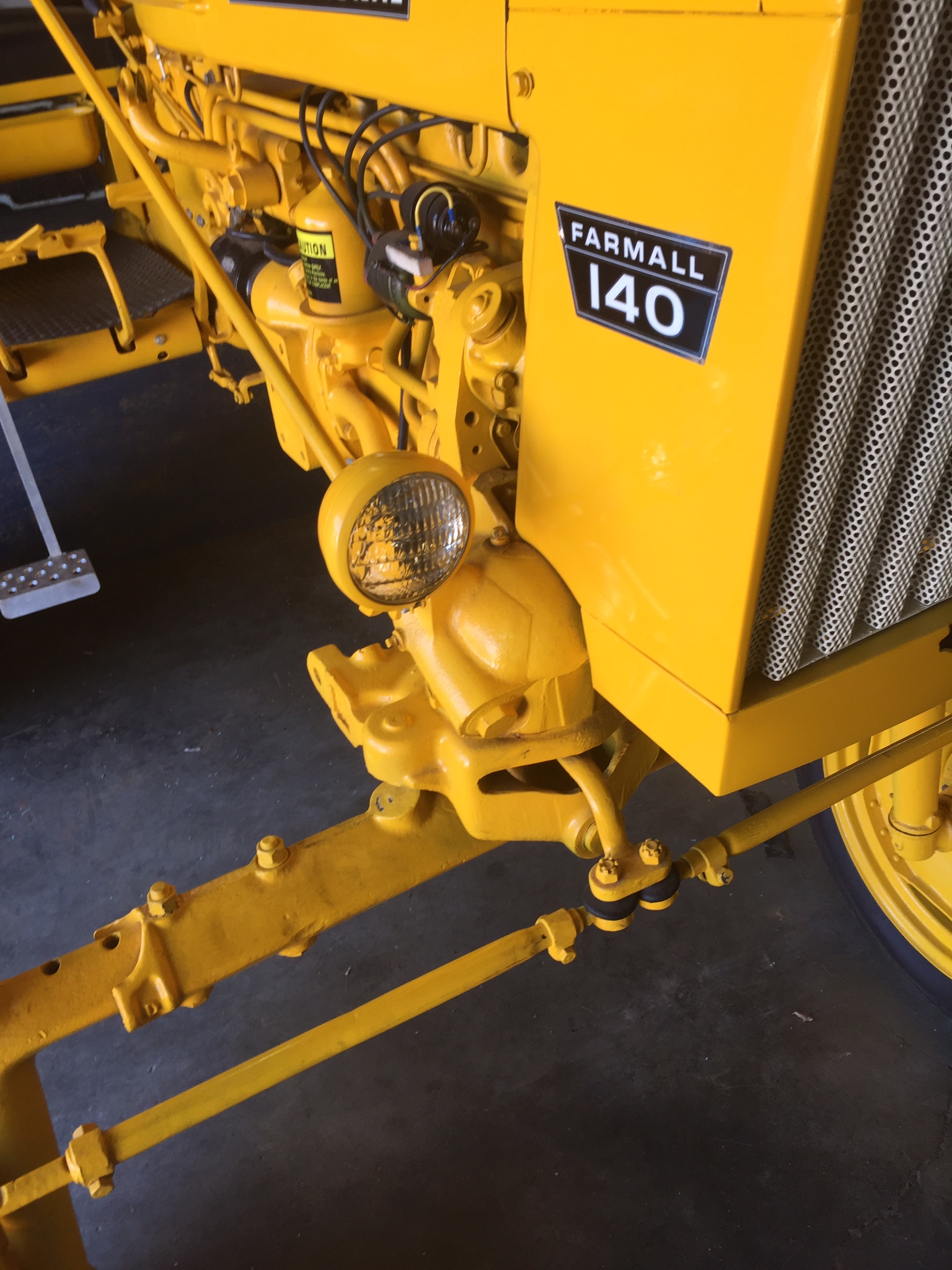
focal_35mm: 29
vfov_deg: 61.7
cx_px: 476
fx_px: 1063
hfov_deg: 48.2
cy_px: 635
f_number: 2.2
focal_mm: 4.15
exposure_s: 1/60
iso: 32
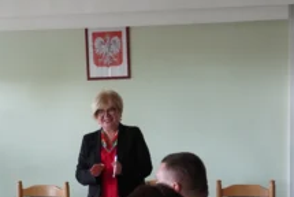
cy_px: 171
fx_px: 589
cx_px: 141
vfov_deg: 18.7
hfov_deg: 28.0
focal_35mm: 72
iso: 2500
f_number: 4
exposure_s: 1/160
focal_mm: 23
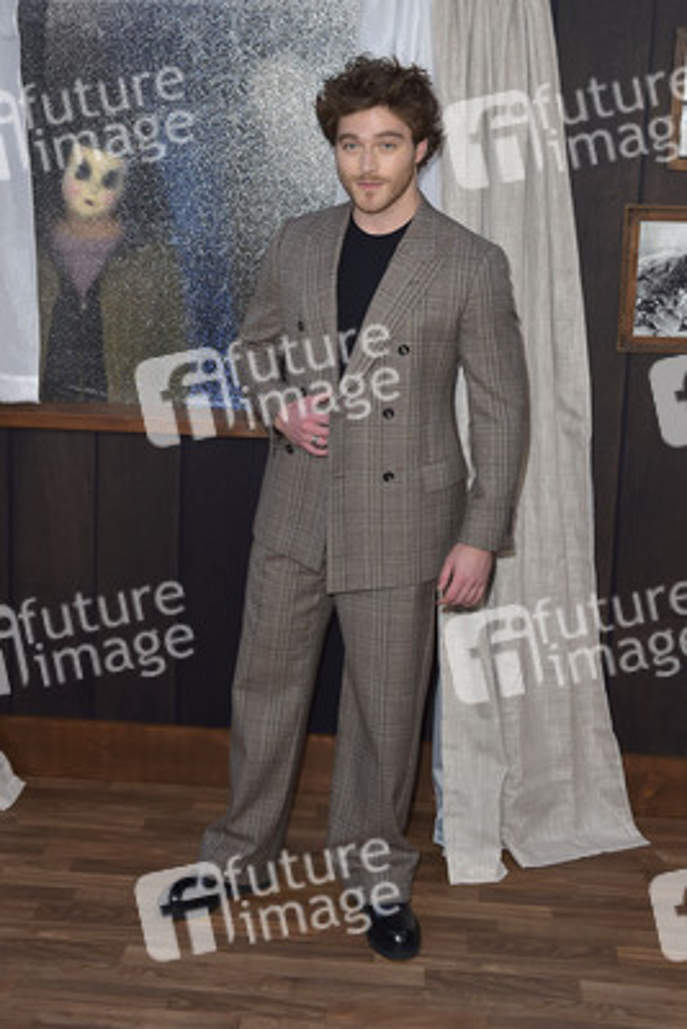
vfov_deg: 50.7
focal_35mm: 38
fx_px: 1087
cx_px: 344
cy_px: 514
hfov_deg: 35.1
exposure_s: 1/250
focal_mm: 38
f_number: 6.3
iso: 400
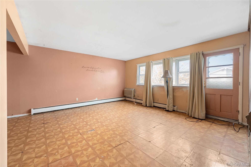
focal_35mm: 14
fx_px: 98
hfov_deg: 104.3
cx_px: 126
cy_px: 84
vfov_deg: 81.2
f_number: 10
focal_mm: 14
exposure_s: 1/2.5
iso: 1600
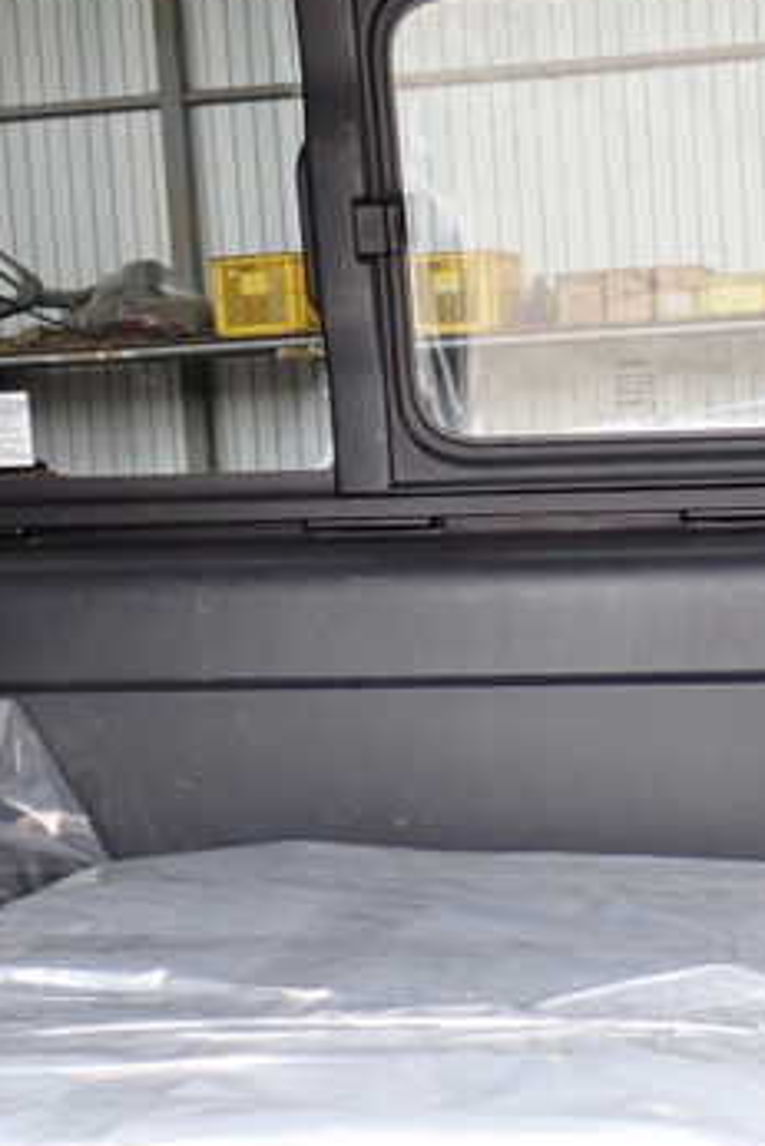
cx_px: 639
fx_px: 2356
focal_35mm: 74
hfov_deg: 18.2
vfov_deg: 27.3
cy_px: 590
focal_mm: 7.31
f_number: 2.8
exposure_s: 1/40
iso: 200
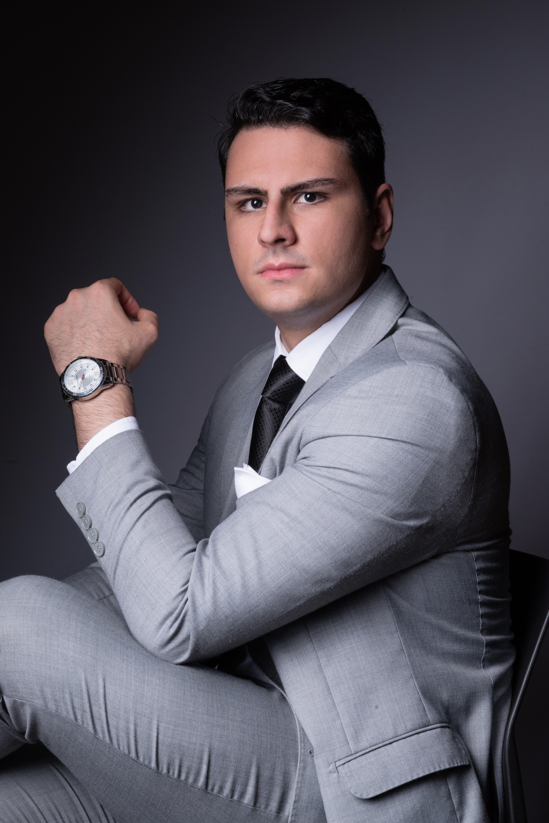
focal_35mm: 66
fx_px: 1508
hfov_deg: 20.6
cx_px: 274
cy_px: 412
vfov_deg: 30.5
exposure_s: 1/200
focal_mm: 66
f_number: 16
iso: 640
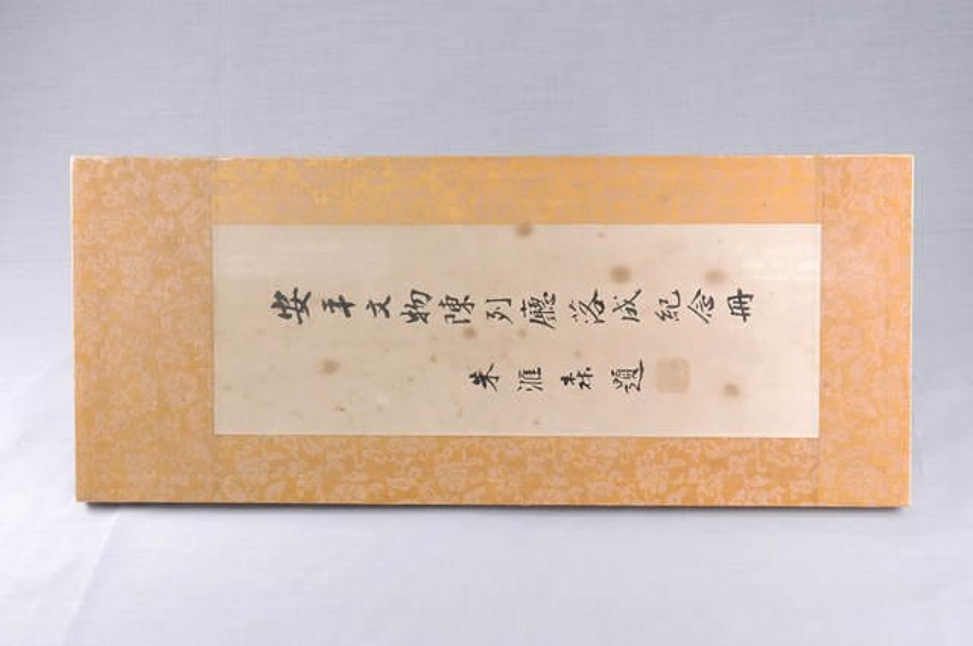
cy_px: 323
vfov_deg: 25.7
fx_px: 1417
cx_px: 486
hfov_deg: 37.9
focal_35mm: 52
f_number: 8
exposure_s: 1/10
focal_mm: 35
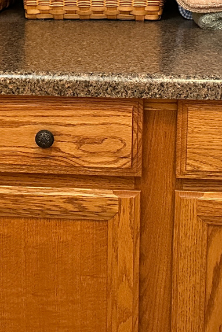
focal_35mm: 89
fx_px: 823
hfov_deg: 15.3
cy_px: 115
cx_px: 61
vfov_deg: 22.8
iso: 800
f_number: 1.78
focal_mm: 6.86
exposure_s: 1/60
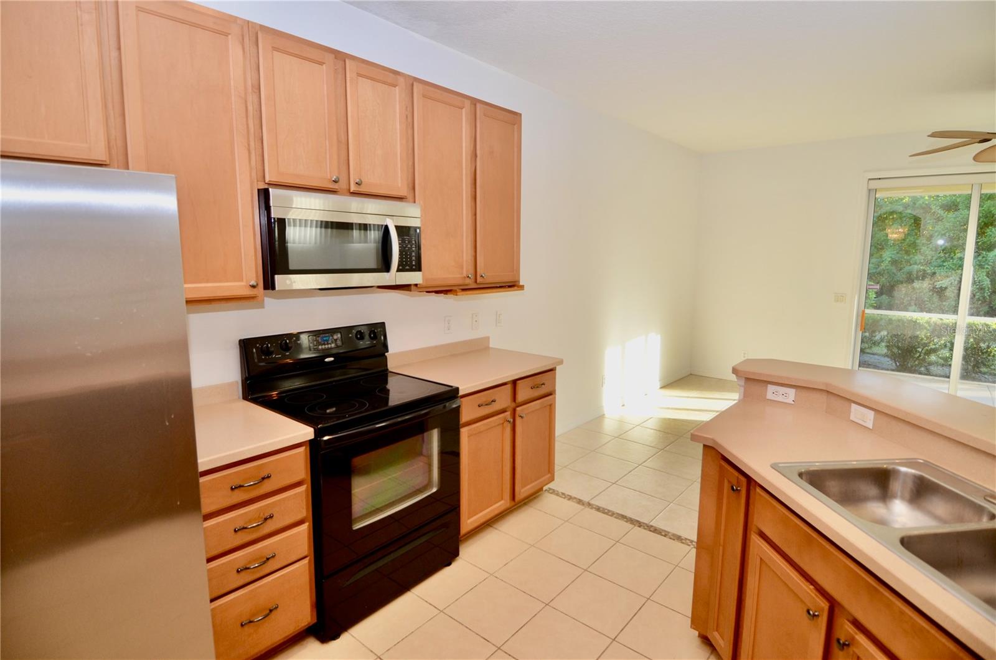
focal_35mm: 18
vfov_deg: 67.1
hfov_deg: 90.1
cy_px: 330
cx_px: 498
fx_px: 497
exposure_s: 1/60
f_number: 4
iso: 280
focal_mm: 12
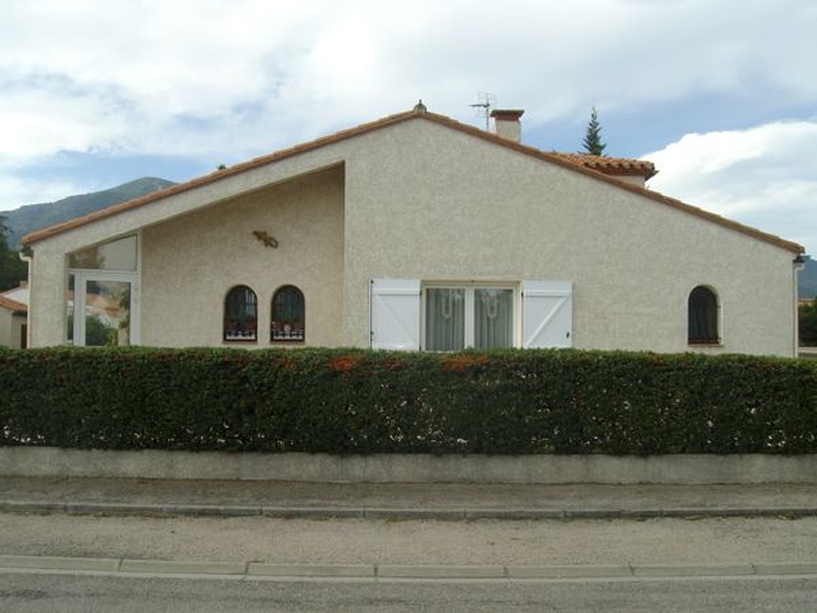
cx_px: 408
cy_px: 306
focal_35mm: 36
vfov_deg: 39.7
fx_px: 850
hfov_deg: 51.4
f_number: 4.8
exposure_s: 1/320
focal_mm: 6
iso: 80
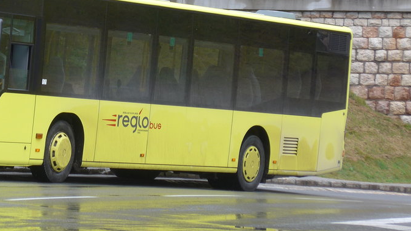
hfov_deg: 7.9
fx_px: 2965
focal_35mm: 272
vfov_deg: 4.5
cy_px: -7
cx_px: 56
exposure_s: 1/100
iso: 100
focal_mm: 27.3
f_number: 5.4
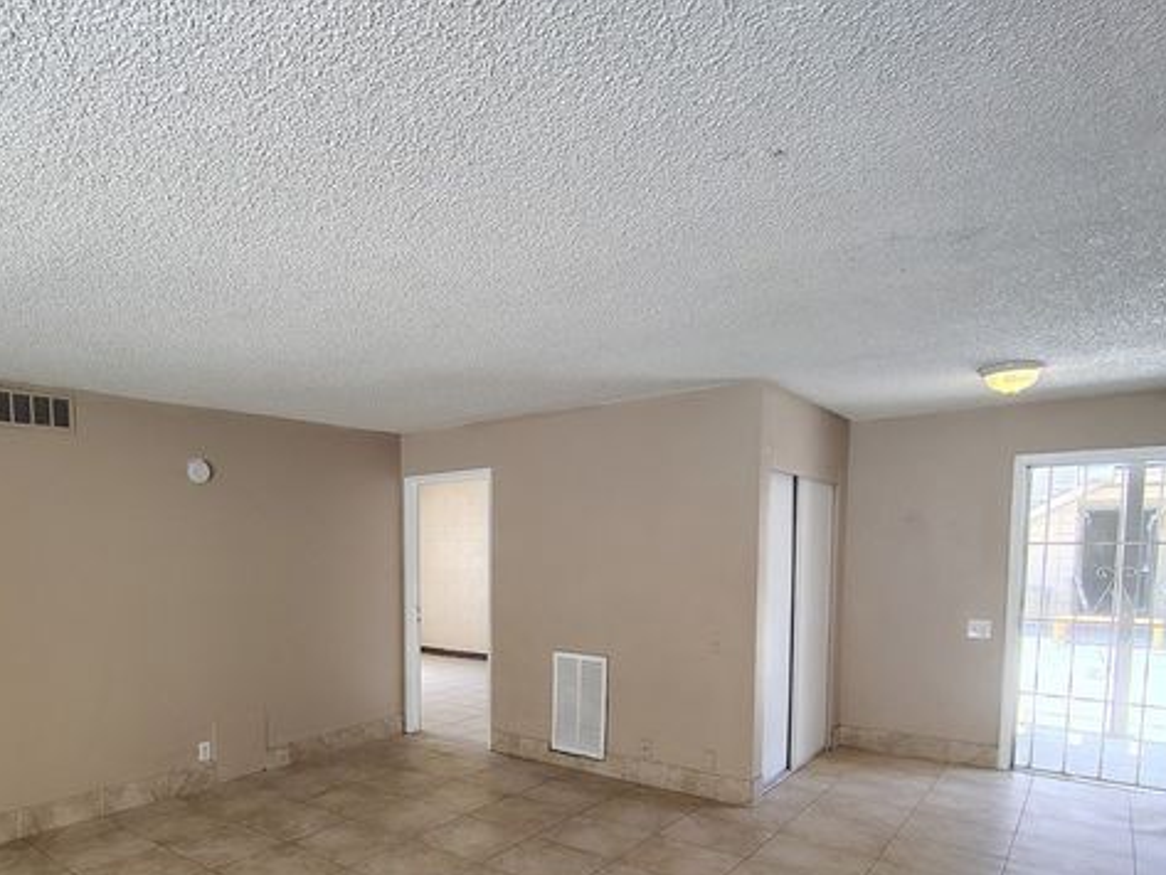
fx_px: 741
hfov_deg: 74.2
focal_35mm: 22
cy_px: 594
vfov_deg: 59.5
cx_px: 397
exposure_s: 1/60
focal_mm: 2.13
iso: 302
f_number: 2.2
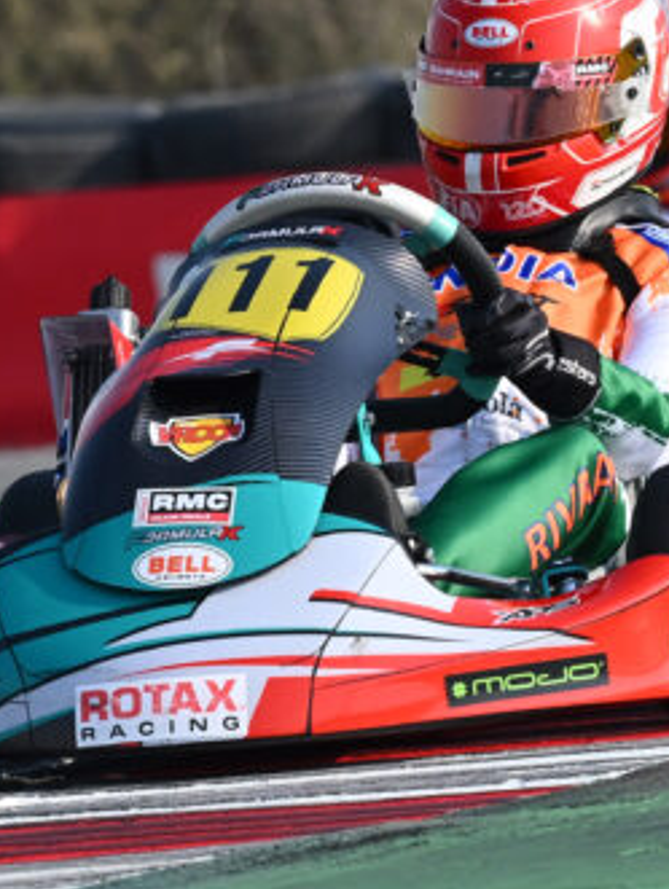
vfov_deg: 1.5
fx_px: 33923
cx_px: 191
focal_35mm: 1319
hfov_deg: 1.1
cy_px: 420
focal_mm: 370
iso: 1400
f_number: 11
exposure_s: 1/2000
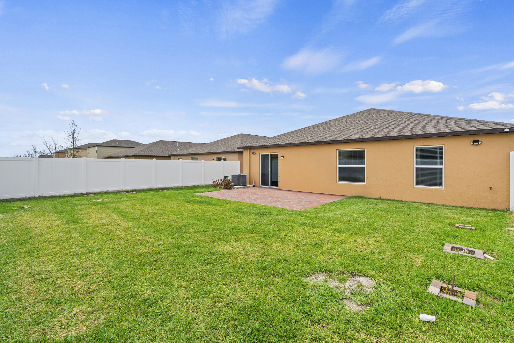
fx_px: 228
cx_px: 257
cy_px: 172
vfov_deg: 73.8
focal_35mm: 16
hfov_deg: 96.7
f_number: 10
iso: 100
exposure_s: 1/80
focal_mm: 16
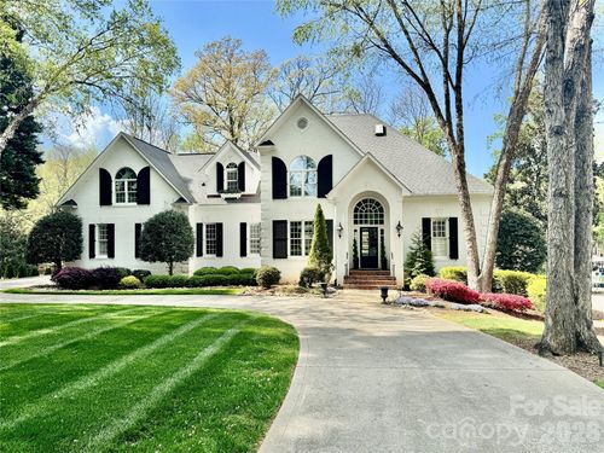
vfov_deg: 56.8
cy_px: 226
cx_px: 302
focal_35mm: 24
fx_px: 419
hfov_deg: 71.6
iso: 80
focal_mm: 6.76
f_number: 1.78
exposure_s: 1/2174
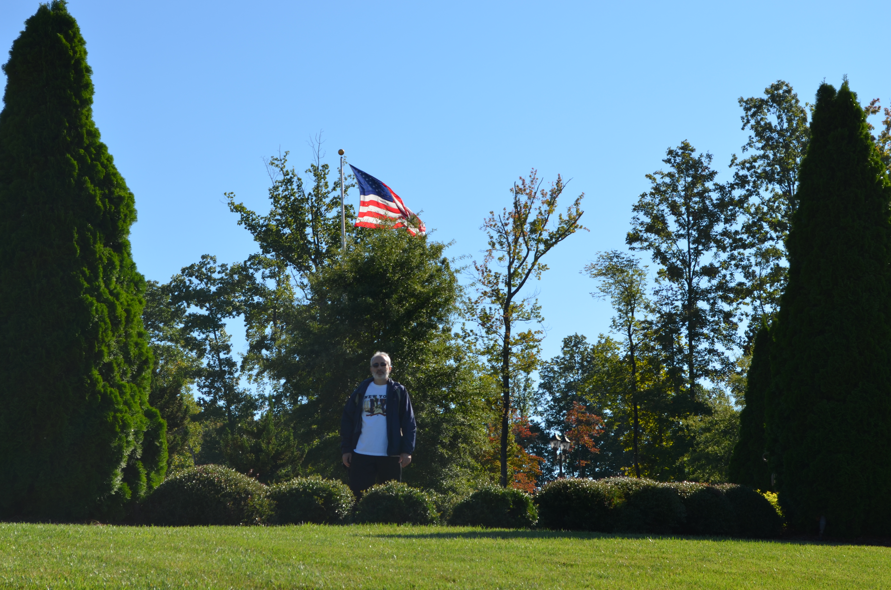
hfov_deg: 27.0
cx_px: 446
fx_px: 1852
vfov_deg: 18.1
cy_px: 295
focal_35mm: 75
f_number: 8
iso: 100
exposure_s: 1/250
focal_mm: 50
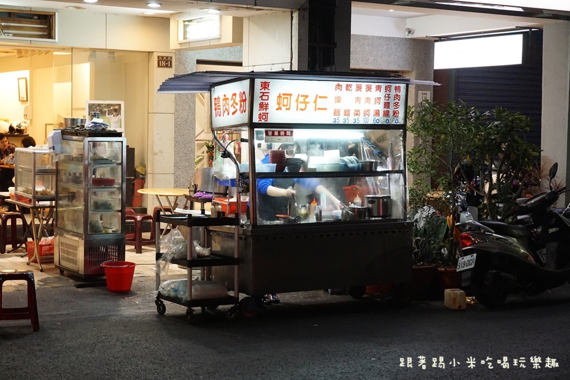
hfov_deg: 31.9
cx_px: 285
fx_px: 998
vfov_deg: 21.6
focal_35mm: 63
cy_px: 190
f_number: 5.6
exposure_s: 1/60
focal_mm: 42
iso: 3200
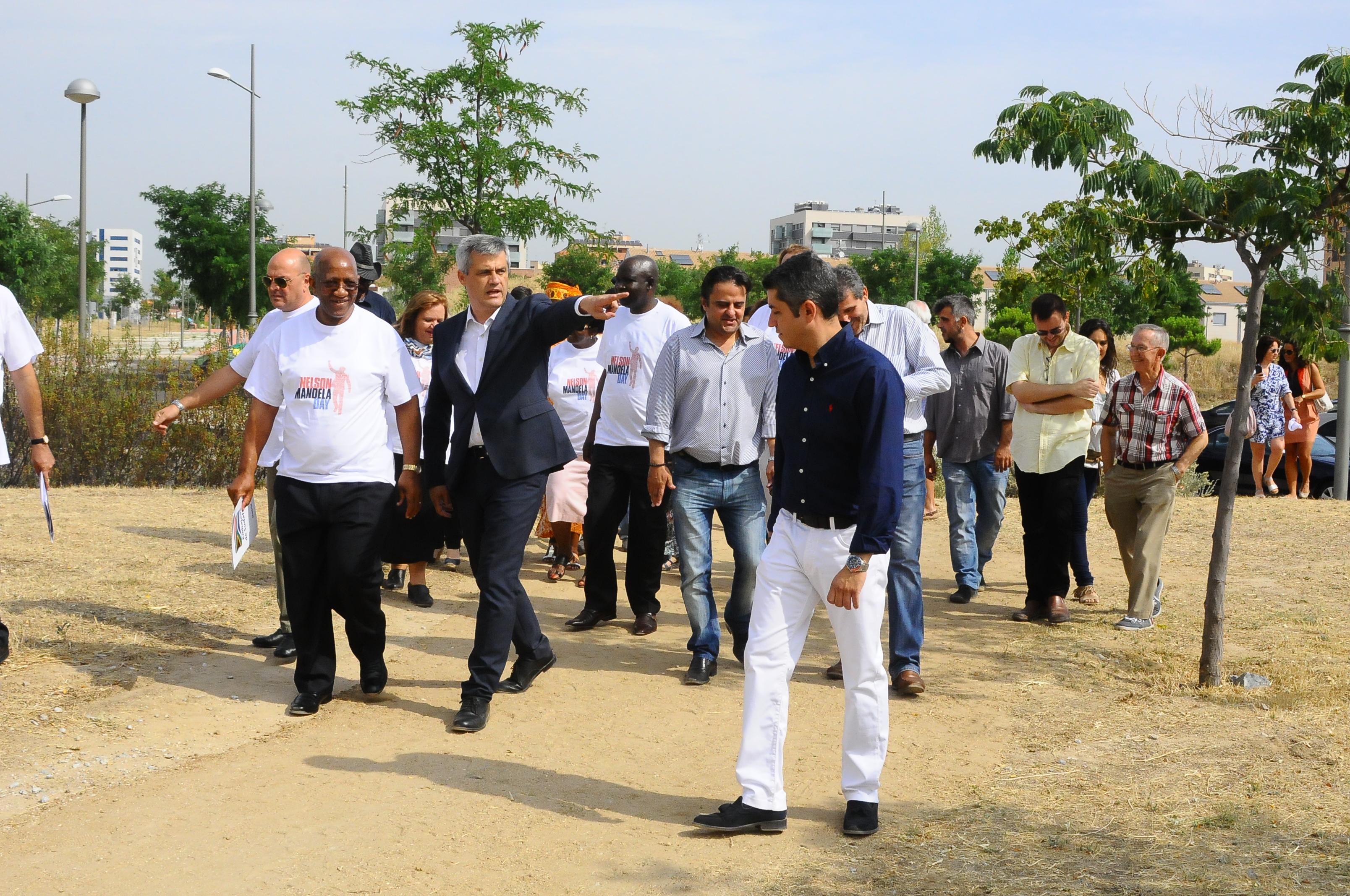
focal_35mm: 42
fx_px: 1573
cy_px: 448
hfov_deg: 46.4
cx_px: 675
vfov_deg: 31.8
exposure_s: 1/1000
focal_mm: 28
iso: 1600
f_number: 13
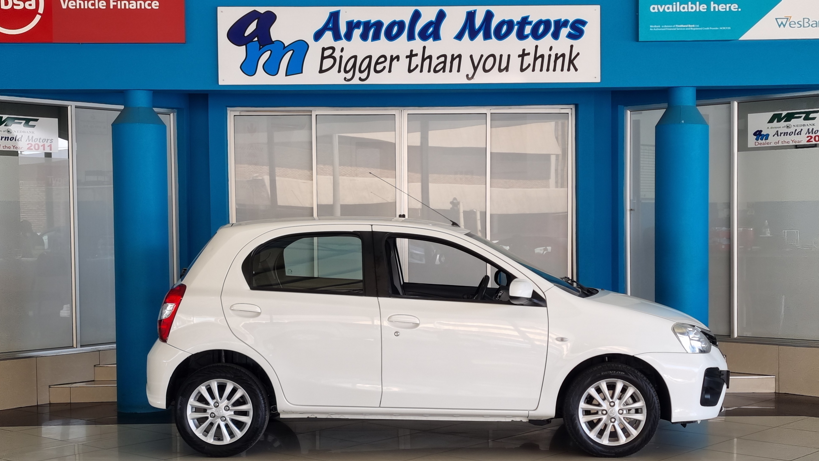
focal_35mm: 29
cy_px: 268
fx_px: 630
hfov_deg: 66.1
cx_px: 405
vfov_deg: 40.1
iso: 50
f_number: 1.8
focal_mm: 5.4
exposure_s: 1/145
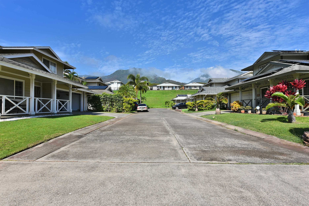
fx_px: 146
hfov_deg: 93.3
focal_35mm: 17
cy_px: 103
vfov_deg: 70.5
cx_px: 154
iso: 100
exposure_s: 1/200
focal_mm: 17
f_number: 10
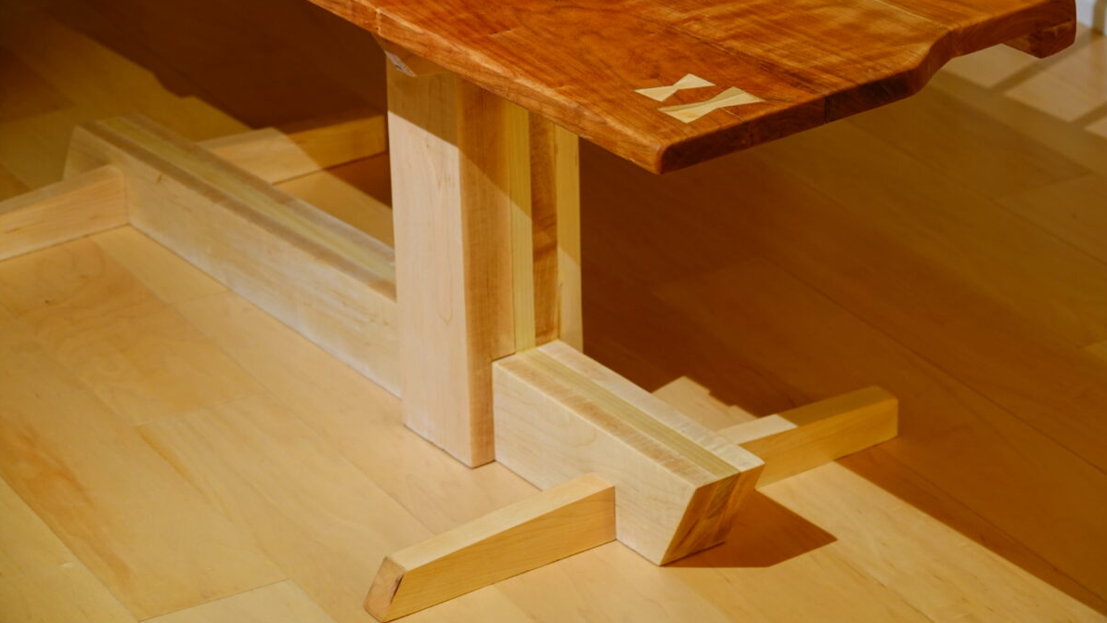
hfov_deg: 18.3
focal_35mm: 117
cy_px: 257
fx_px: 3434
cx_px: 554
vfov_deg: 10.4
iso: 400
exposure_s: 1/6
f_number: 4
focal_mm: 40.73
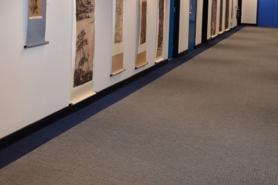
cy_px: 30
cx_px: 26
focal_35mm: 59
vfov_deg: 22.6
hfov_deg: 32.2
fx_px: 455
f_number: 4.5
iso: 800
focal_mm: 18
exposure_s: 1/80
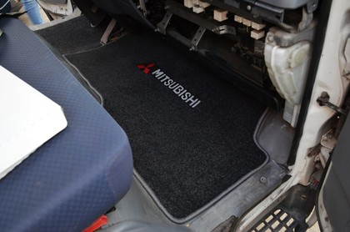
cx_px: 175
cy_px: 116
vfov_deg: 39.8
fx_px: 320
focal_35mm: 33
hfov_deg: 57.3
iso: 1100
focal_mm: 22
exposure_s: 1/30
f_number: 3.8
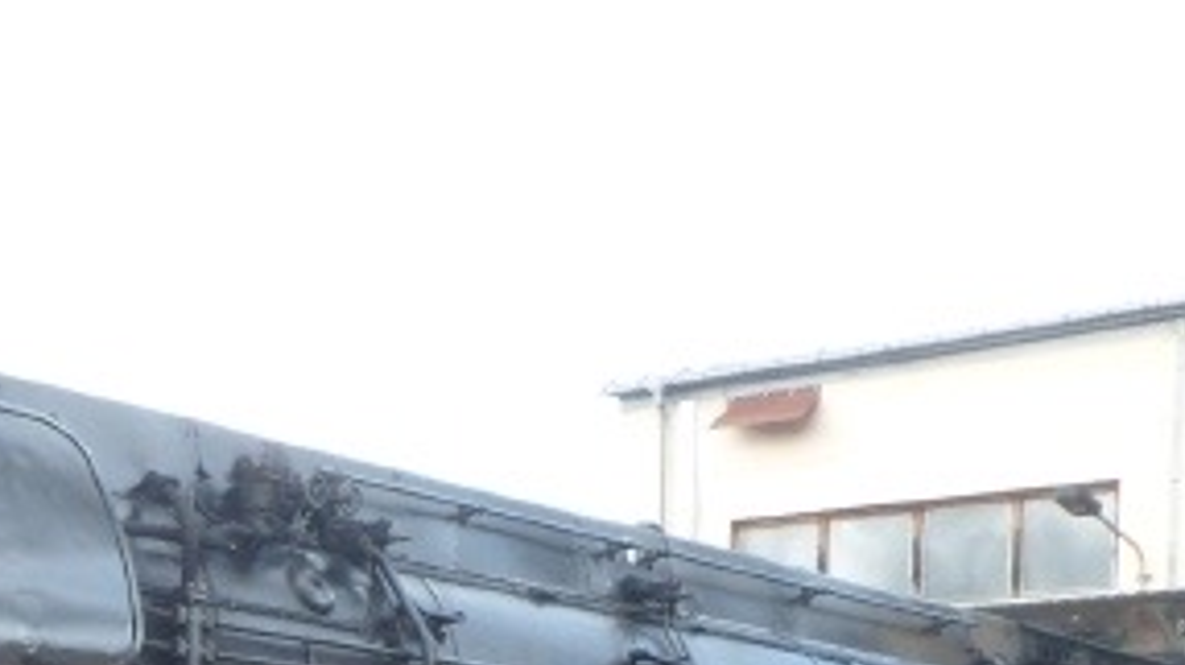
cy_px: 1181
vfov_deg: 13.3
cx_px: 0
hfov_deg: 24.7
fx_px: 2575
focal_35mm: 82
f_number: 3.3
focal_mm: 4.9
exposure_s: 1/60
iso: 80
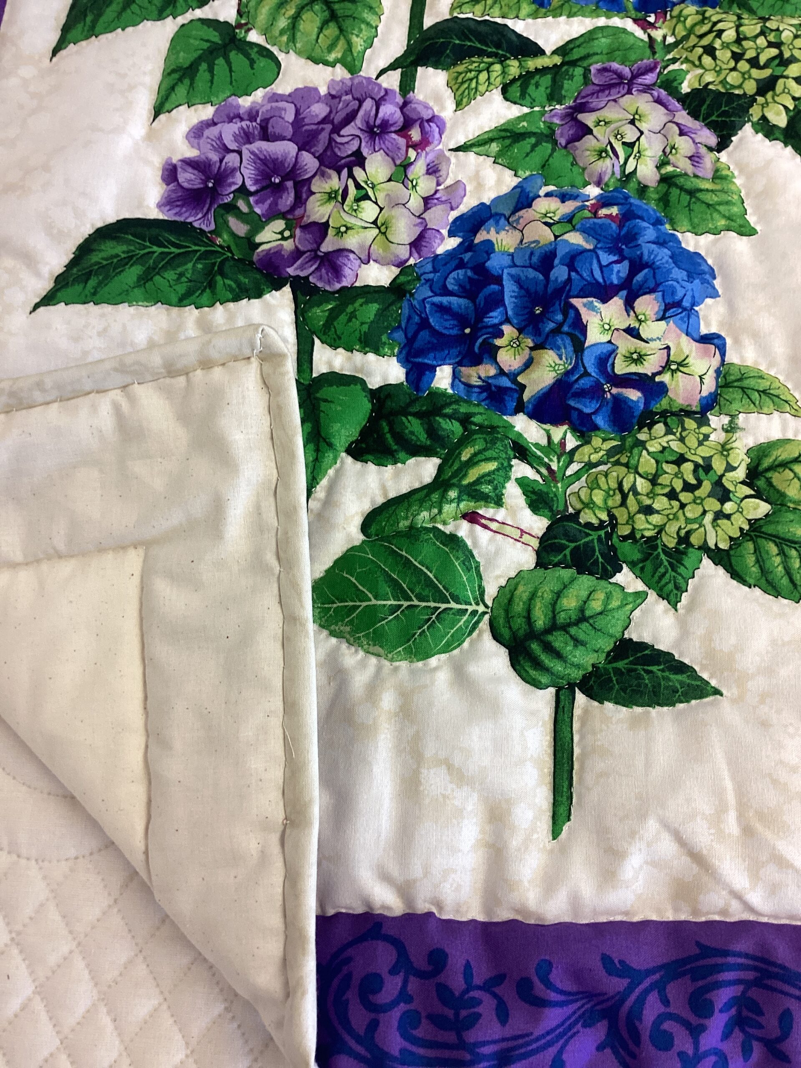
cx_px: 400
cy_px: 534
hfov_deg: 45.4
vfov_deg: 58.4
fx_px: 956
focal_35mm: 31
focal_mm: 3.3
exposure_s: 1/50
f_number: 2.4
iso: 64
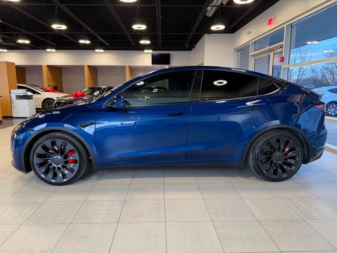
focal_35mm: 24
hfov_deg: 71.6
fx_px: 234
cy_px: 126
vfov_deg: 56.8
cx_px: 168
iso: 160
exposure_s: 1/120
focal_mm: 6.76
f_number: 1.78
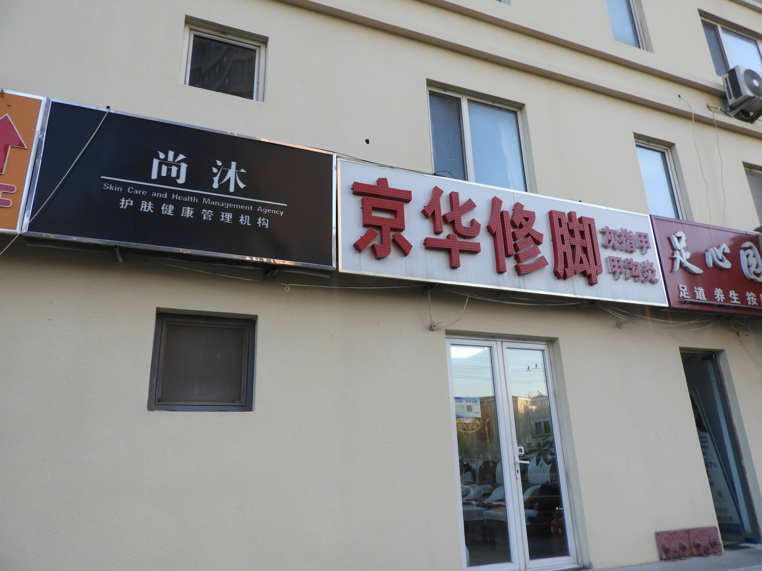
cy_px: 286
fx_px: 528
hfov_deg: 71.6
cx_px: 381
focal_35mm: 24
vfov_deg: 56.8
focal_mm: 4.3
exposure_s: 1/80
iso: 100
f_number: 3.3
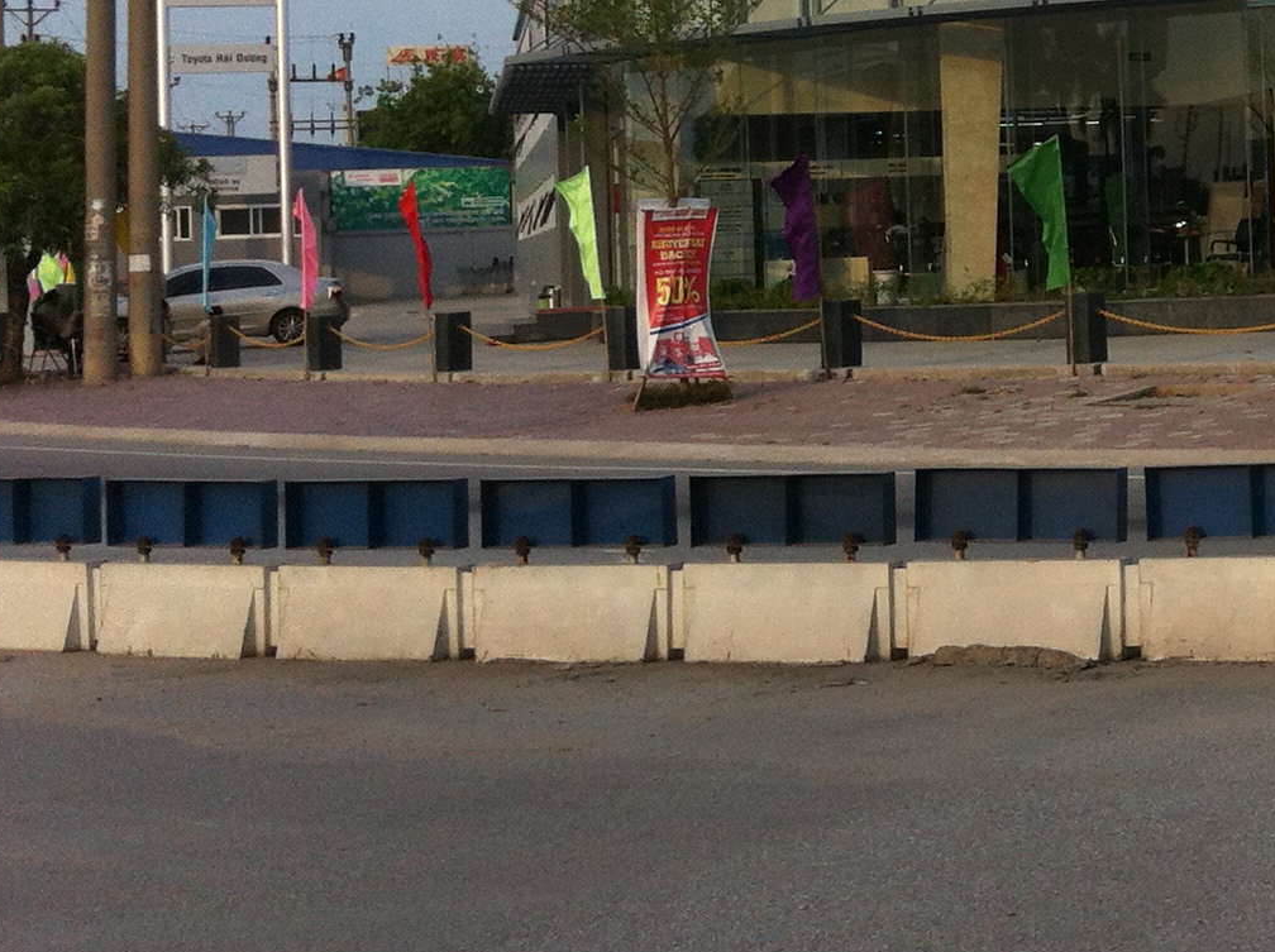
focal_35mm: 90
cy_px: 71
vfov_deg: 16.1
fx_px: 3310
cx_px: 1601
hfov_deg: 20.2
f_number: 2.8
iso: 80
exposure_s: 1/457
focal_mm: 3.85
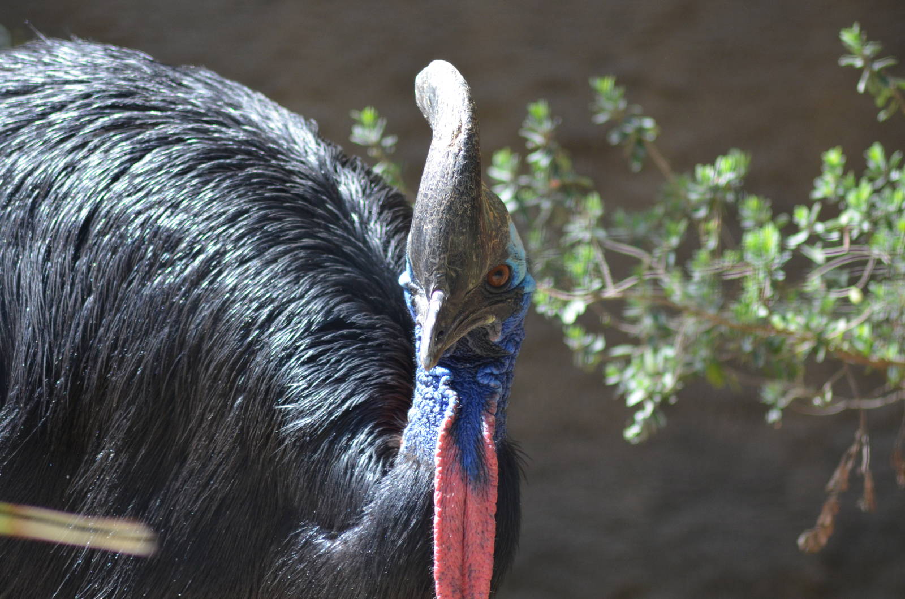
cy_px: 300
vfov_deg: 4.3
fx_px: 7903
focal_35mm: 315
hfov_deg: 6.6
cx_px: 452
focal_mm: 210
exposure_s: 1/640
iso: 800
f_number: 4.8
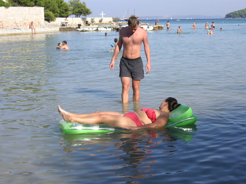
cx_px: 130
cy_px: 82
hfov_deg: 30.3
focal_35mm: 64
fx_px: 455
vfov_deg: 22.9
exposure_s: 1/750
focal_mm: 9.4
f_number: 3.7
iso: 50
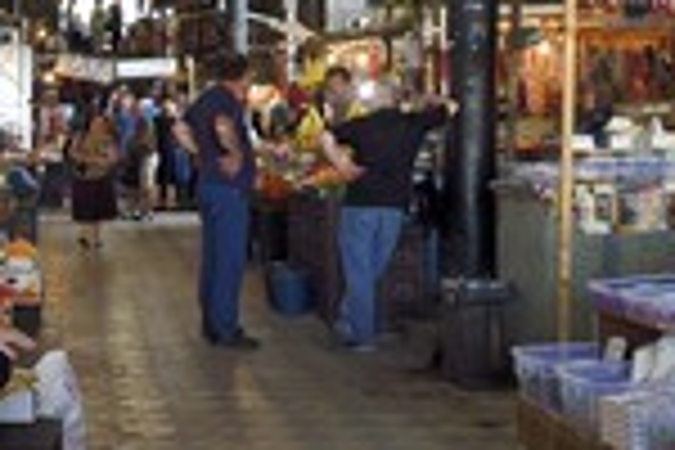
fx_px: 1256
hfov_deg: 27.1
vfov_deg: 20.3
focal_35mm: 67
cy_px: 207
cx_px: -99
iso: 800
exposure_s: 1/100
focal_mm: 24
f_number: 4.5
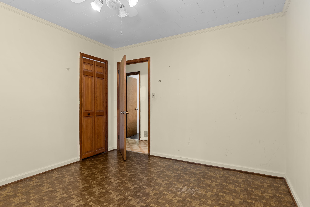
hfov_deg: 86.9
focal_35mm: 19
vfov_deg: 64.5
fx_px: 164
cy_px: 104
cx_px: 155
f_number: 9
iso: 200
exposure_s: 1
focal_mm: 19
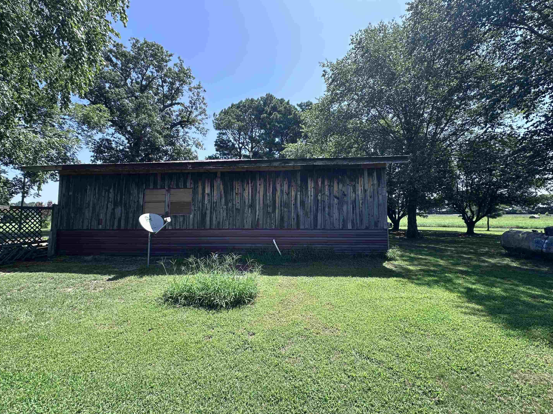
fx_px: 240
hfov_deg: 98.2
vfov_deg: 81.6
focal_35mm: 15
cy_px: 194
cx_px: 273
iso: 40
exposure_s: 1/422
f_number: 2.2
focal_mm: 2.22
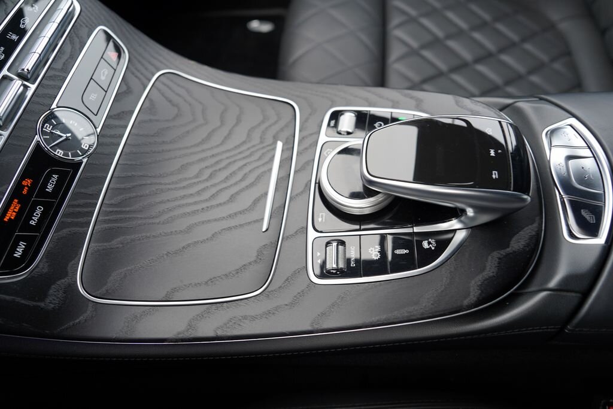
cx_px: 306
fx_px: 409
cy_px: 204
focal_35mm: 24
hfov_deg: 73.7
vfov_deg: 53.1
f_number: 4
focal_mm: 24
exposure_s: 1/60
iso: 125
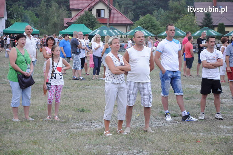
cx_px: 116
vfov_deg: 11.4
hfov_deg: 17.1
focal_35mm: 120
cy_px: 78
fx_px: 776
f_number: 5.3
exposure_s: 1/80
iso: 2000
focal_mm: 80
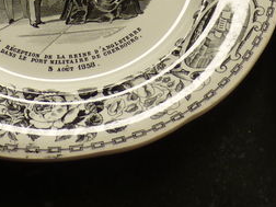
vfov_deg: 13.2
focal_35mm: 107
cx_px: 154
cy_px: -79
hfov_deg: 18.4
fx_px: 853
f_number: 2.8
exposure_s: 1/80
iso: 80
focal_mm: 4.8
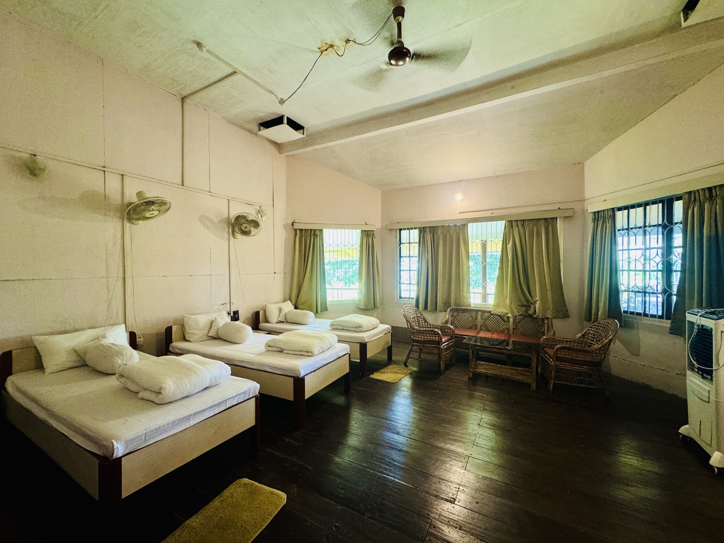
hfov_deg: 102.1
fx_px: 293
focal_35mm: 14
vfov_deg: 85.7
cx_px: 362
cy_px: 272
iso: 500
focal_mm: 2.22
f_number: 2.2
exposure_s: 1/50
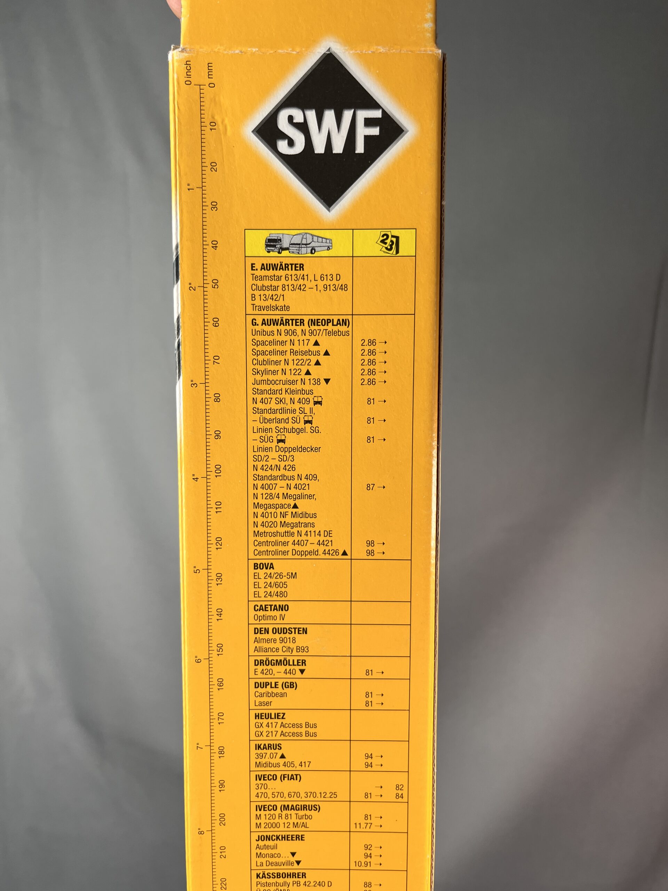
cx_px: 334
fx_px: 669
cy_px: 446
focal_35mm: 26
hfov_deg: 53.1
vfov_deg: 67.3
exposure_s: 1/100
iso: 64
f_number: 1.6
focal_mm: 5.1
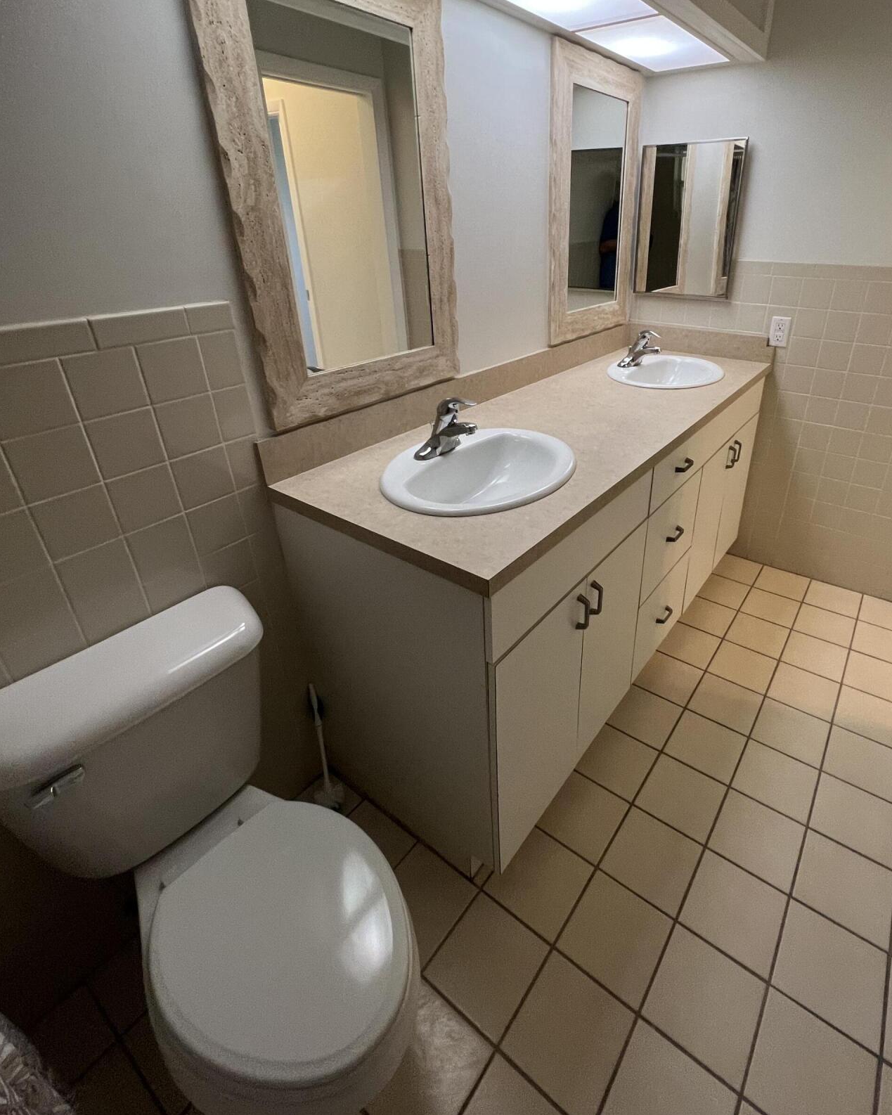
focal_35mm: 16
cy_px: 477
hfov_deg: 79.7
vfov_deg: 92.5
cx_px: 524
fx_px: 528
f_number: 1.8
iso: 250
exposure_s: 1/60
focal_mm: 1.57
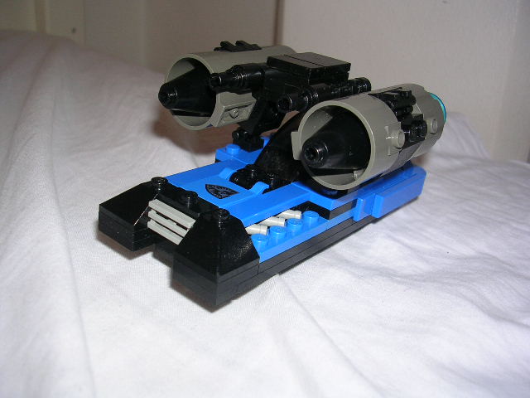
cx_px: 265
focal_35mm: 38
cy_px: 199
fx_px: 582
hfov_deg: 49.0
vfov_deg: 37.7
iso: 50
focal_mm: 5.8
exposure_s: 1/60.1
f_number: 2.8
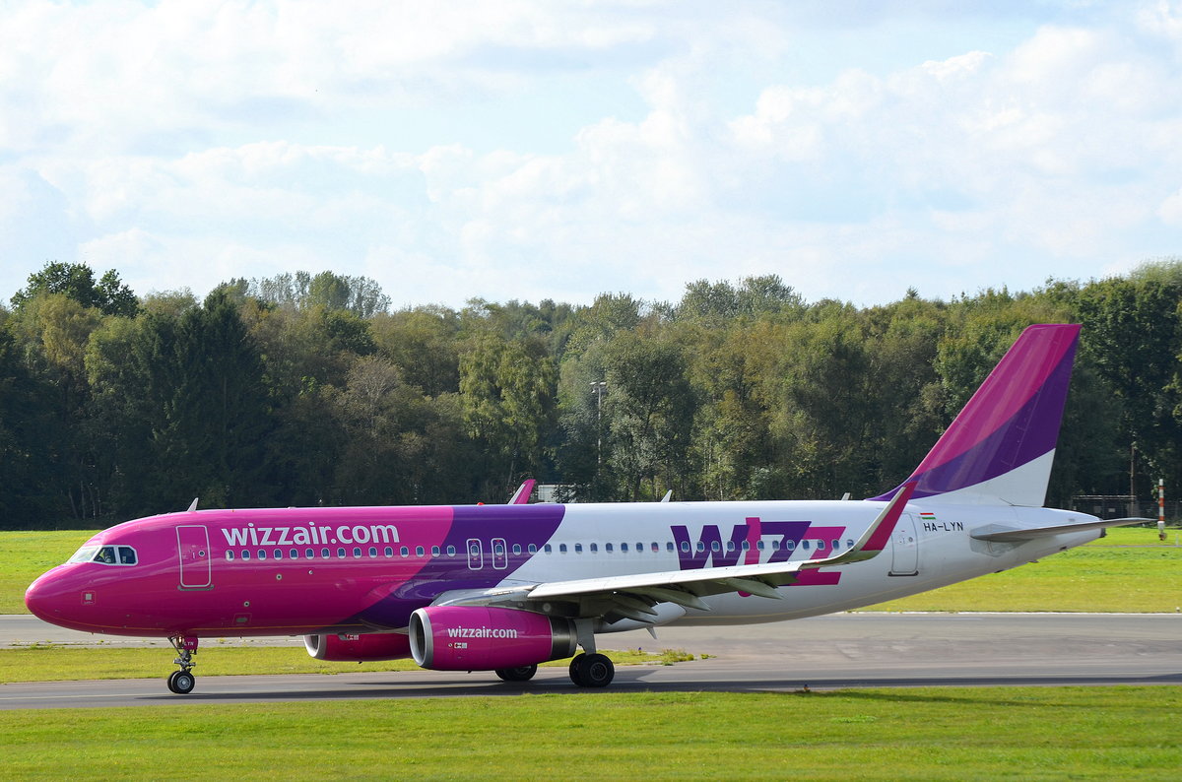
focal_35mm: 202
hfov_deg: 10.2
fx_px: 6633
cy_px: 391
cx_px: 591
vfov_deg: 6.7
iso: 100
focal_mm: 135
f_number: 8
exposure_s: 1/250
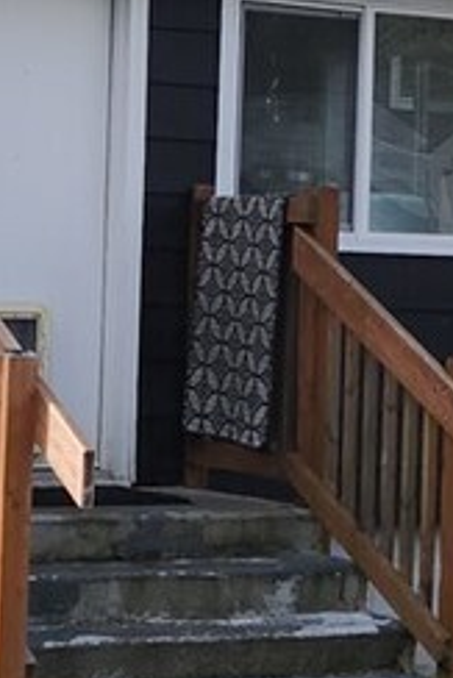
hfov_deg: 9.7
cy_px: 175
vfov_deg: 14.5
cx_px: 342
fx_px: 2657
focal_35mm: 141
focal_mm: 5.4
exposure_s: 1/1186
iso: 20
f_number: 1.8
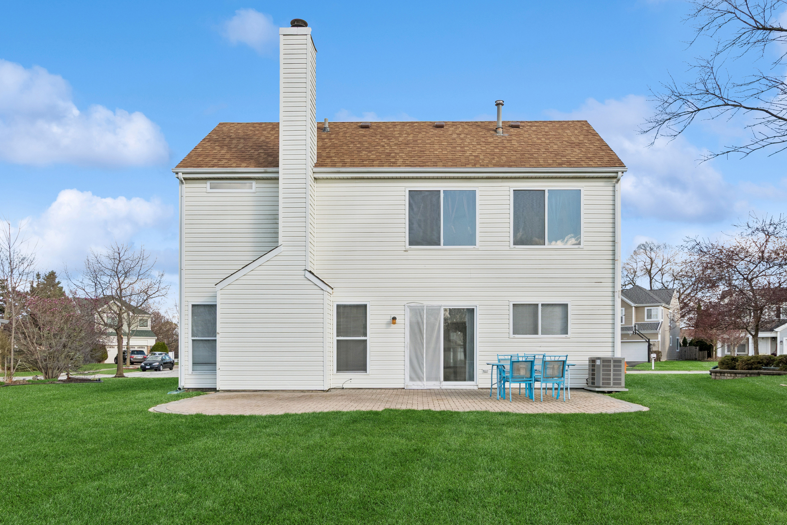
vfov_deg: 56.1
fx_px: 492
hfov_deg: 77.3
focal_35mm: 22
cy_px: 262
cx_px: 394
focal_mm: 15
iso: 320
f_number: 8
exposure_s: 1/800
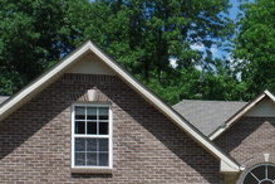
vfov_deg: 15.4
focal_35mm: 85
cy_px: 234
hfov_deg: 23.1
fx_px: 649
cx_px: 262
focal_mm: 6.2
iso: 100
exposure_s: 1/1000
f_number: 3.4
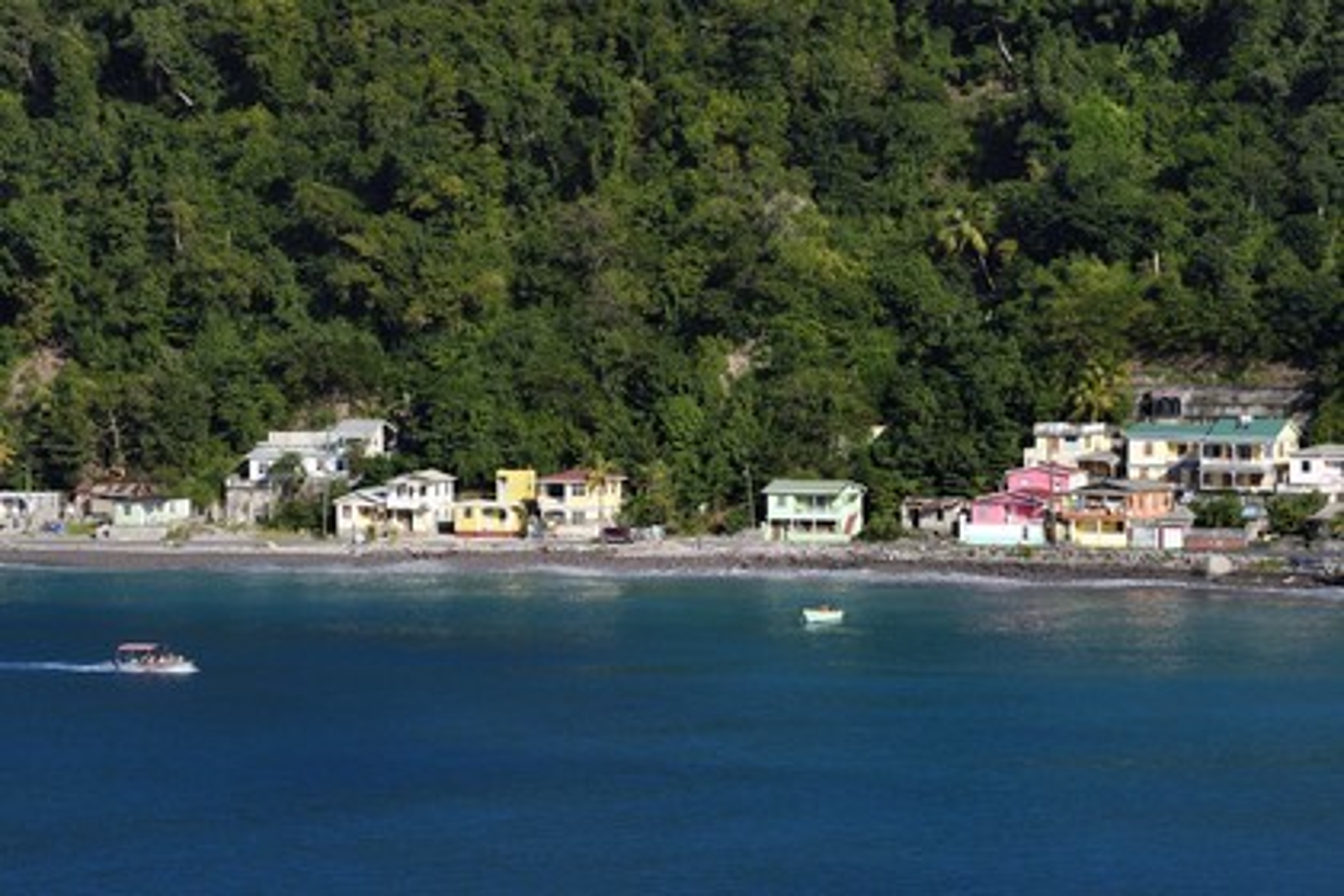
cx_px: 672
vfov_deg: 6.9
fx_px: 7466
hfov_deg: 10.3
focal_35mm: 200
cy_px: 448
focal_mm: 200
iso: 200
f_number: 11
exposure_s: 1/250
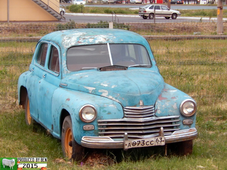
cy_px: 85
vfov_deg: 8.8
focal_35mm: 169
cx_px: 114
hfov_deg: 11.7
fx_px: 1108
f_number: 5.7
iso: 1400
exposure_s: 1/30
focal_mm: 30.3
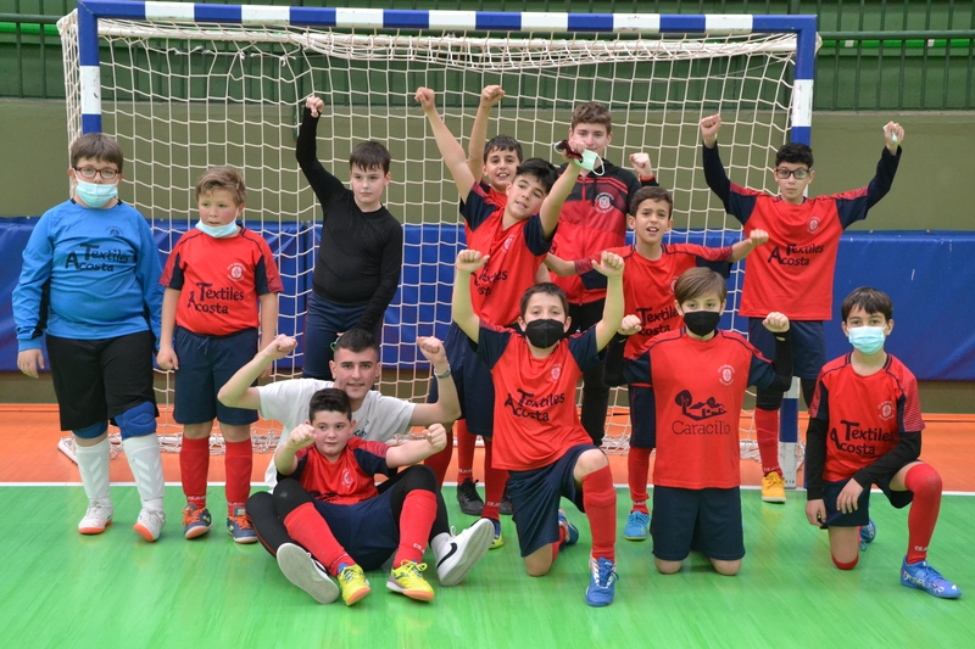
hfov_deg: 31.9
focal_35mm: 63
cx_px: 488
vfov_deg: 21.6
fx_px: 1706
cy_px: 324
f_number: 9
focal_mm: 42
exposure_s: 1/320
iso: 3200
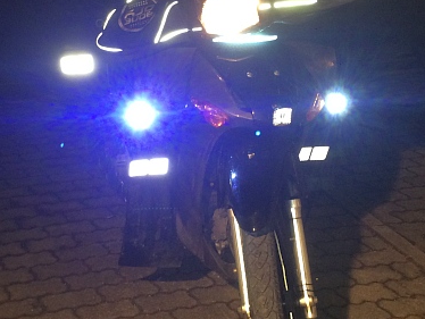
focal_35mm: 62
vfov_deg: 23.6
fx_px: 762
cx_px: 193
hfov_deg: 31.2
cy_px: 133
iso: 100
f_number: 2.2
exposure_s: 1/20
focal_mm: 4.15
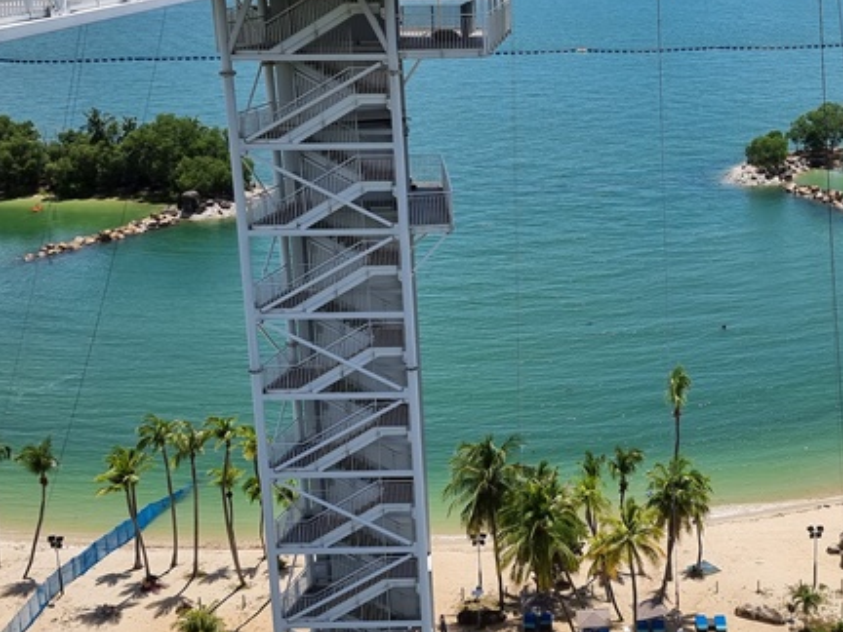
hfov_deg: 37.6
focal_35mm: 50
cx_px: 589
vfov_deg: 29.0
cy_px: 225
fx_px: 1218
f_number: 1.8
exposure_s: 1/1524
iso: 50
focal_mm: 6.7
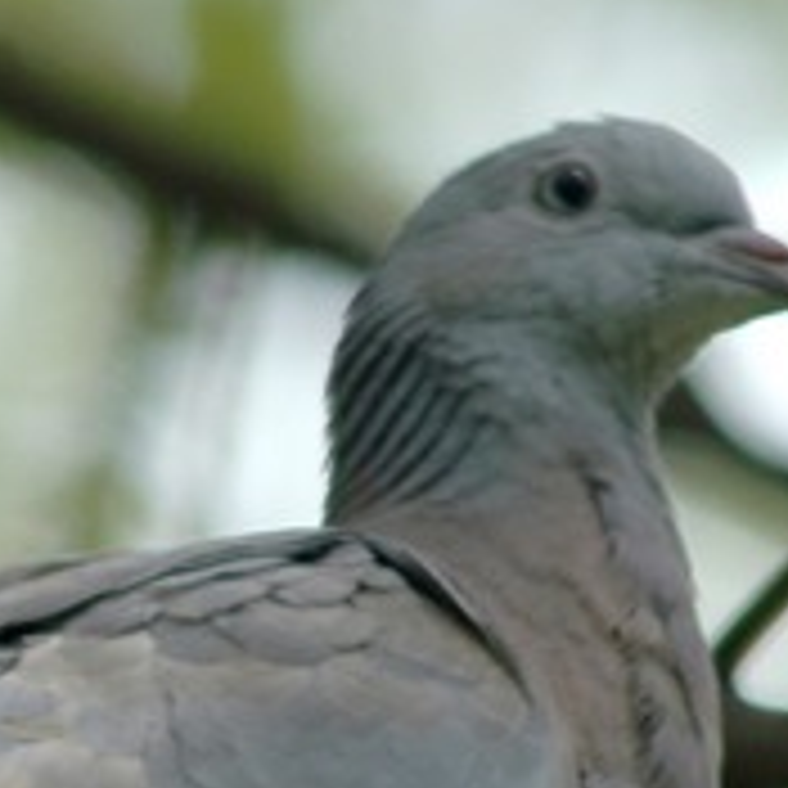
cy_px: 941
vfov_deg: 1.0
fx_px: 44942
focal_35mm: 1745
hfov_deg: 1.0
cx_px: -405
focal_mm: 300
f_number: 4
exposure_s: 1/320
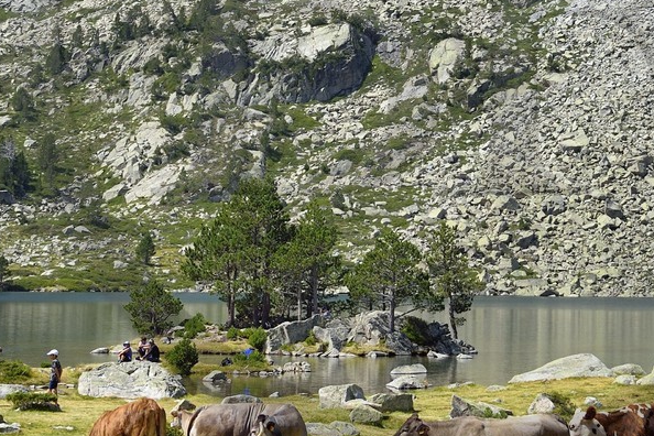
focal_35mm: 97
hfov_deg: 20.9
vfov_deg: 13.9
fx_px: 1762
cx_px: 464
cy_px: 16
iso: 200
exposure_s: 1/250
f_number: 11
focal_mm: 36
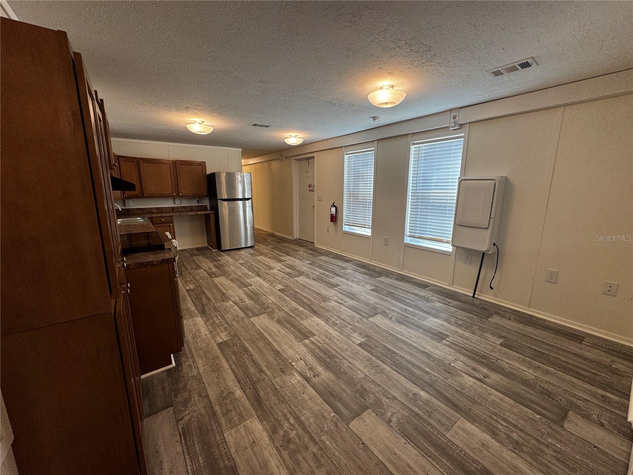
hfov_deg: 102.1
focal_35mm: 14
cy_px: 238
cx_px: 316
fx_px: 256
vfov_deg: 85.7
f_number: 2.2
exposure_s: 1/120
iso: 100
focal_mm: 2.22
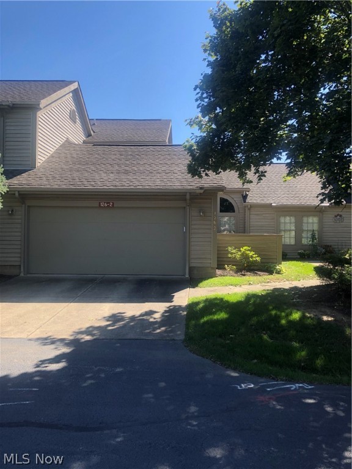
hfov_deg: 49.7
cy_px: 234
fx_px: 380
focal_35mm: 28
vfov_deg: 63.4
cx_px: 176
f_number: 1.8
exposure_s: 1/665
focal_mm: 4
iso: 20
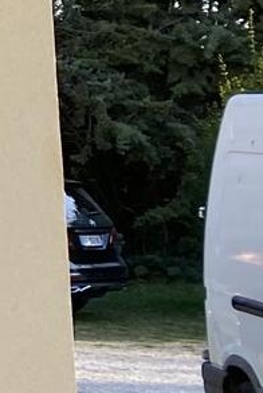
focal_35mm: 177
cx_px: -870
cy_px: -239
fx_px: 1935
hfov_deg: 6.1
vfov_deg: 11.1
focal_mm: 4.25
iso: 32
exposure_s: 1/354
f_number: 1.8
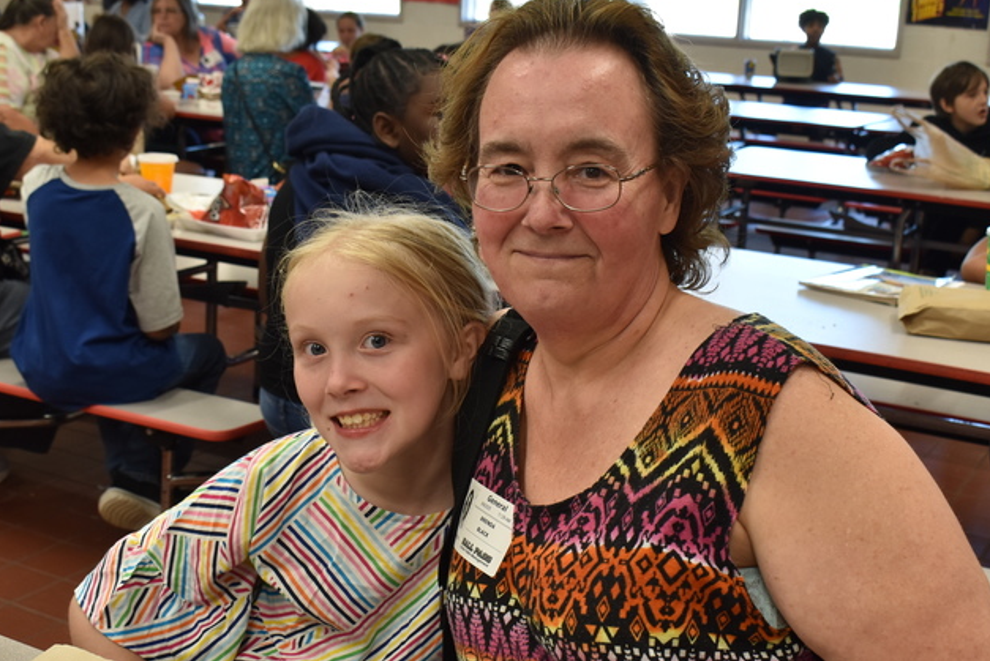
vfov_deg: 26.2
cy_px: 372
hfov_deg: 38.4
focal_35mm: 52
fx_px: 1421
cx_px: 469
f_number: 7.1
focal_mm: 27
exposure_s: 1/40
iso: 360
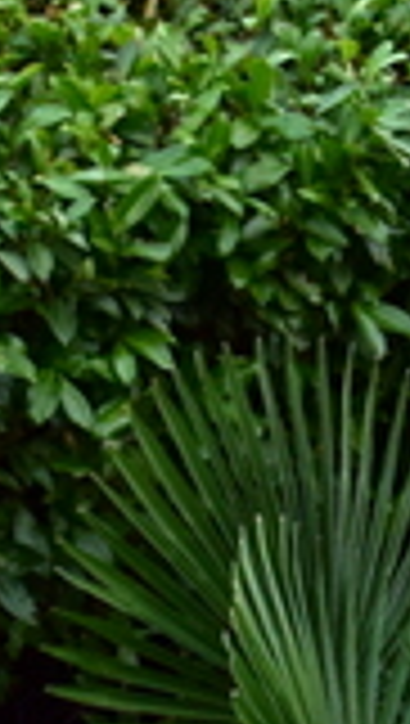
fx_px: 4506
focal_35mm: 234
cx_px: 919
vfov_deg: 9.1
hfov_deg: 5.1
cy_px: 764
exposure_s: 1/10
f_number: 4.2
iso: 1600
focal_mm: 30
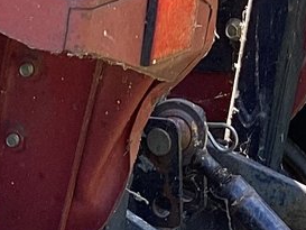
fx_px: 1521
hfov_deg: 11.5
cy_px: 577
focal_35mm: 172
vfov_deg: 7.9
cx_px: 137
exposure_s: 1/161
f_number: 2.4
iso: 25
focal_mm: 3.3
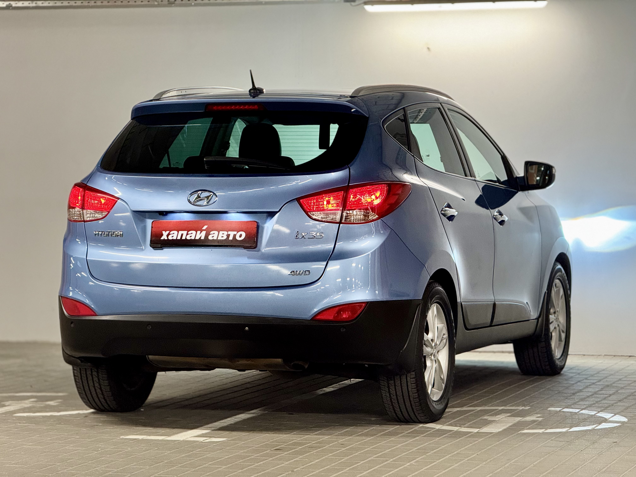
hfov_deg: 16.4
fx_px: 2205
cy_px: 238
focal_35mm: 120
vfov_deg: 12.3
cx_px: 318
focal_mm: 15.66
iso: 320
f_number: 2.8
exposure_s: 1/50
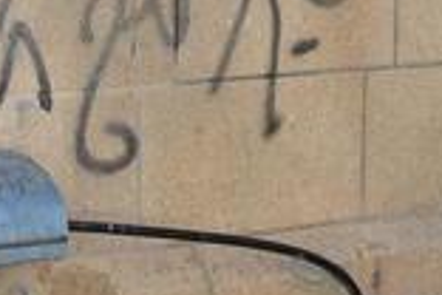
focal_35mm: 211
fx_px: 2594
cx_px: 258
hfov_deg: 9.7
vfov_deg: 6.5
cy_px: 11
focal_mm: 55
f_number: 5
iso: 100
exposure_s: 1/320
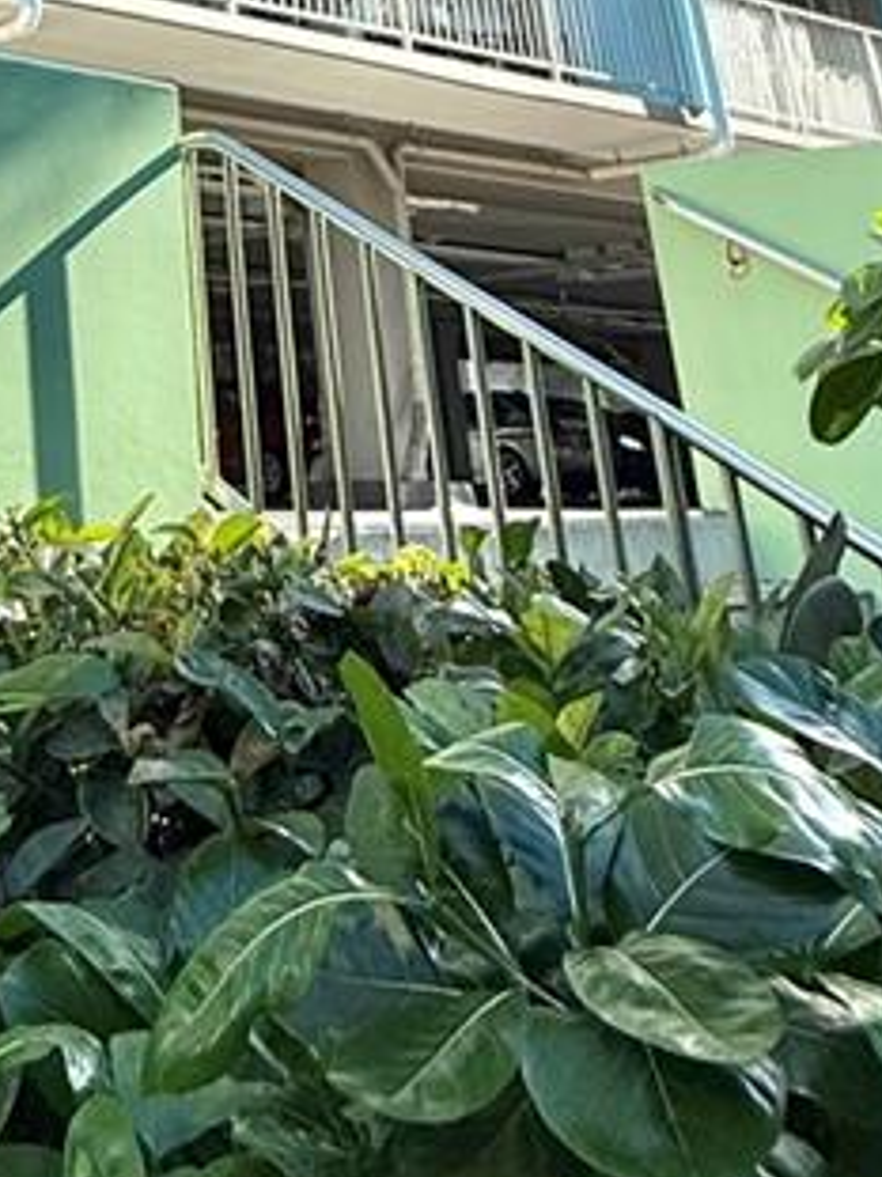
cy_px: -549
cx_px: -42
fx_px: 1836
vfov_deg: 26.6
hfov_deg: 25.4
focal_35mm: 54
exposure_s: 1/585
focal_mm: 2.22
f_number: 2.2
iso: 50
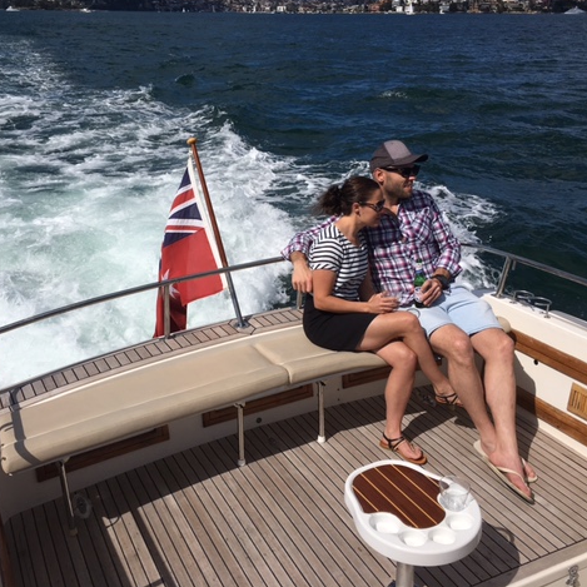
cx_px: 244
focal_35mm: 35
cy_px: 290
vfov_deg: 47.2
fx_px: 671
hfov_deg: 47.0
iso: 25
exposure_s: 1/4808
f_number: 2.2
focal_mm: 4.15
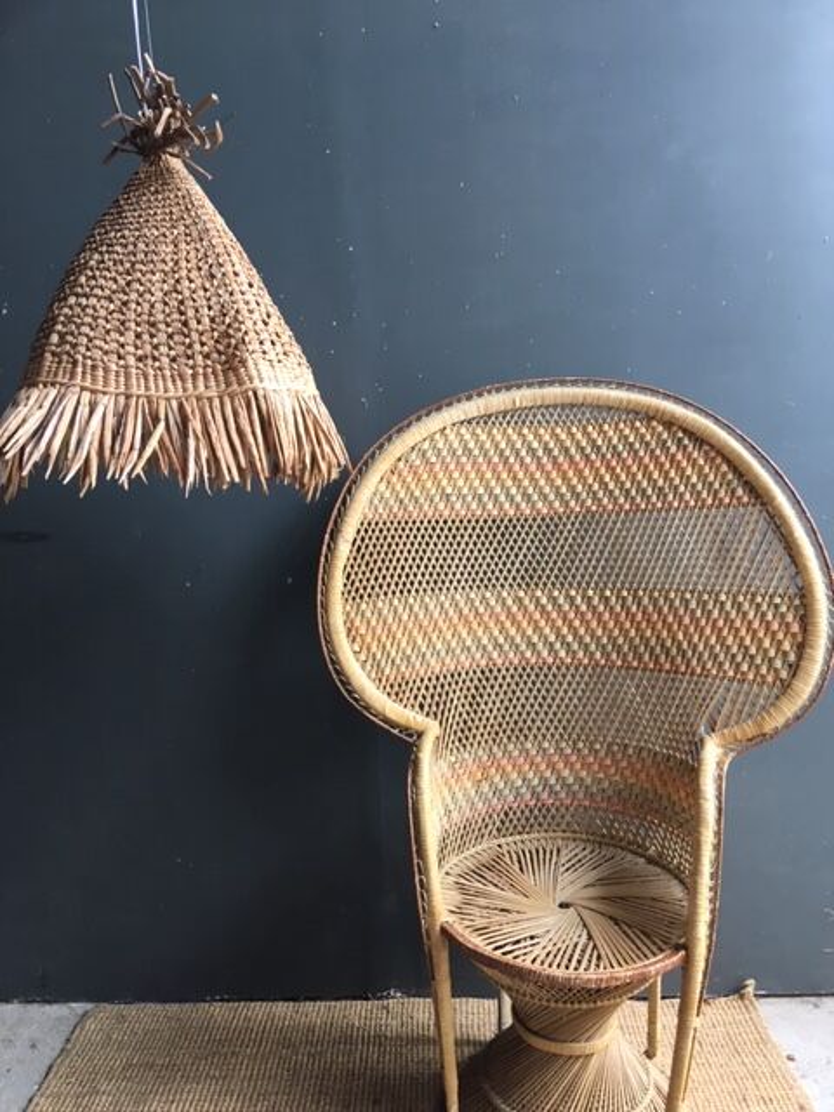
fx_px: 932
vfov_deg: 61.7
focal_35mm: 29
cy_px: 556
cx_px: 417
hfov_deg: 48.2
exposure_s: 1/33
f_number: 2.2
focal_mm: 4.15
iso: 32
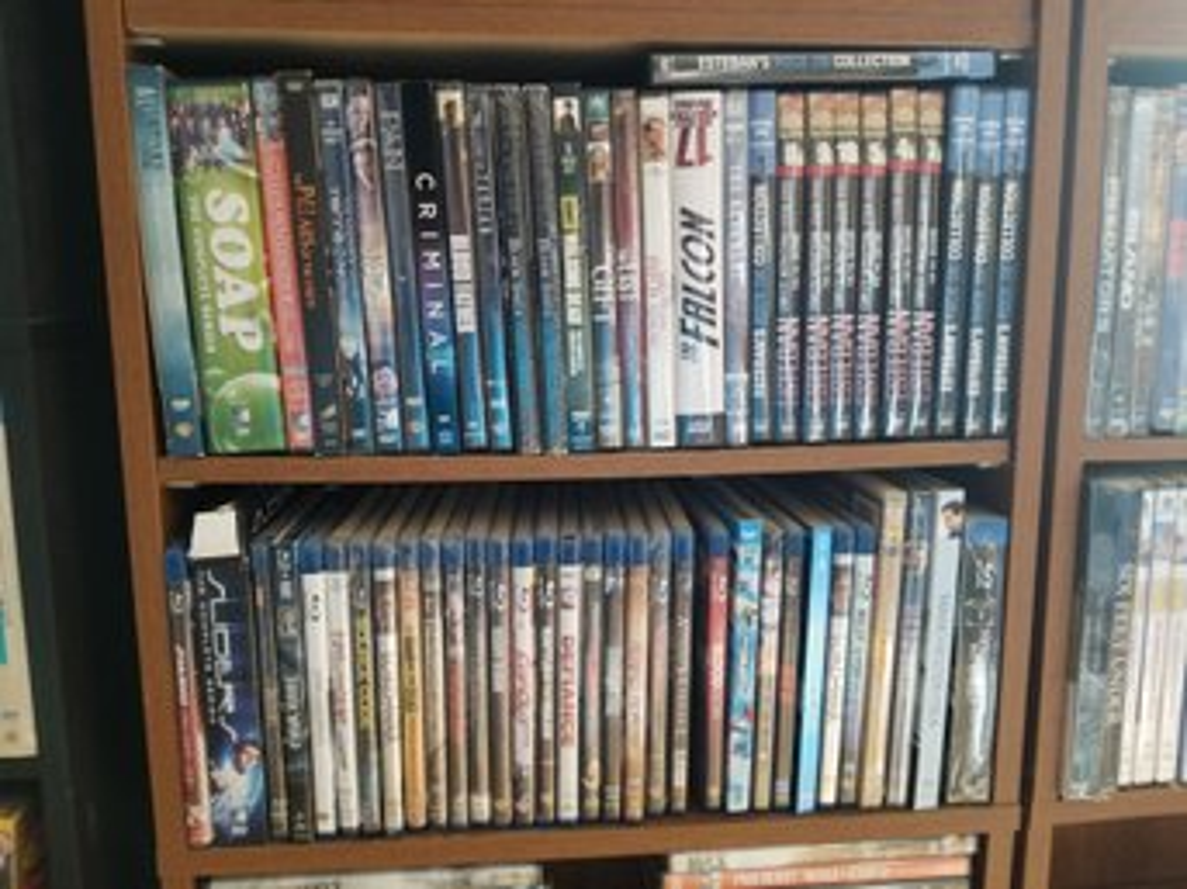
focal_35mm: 26
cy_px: 444
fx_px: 891
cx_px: 594
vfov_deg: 53.0
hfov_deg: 67.3
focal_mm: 4.25
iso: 250
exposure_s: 1/10
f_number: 1.7
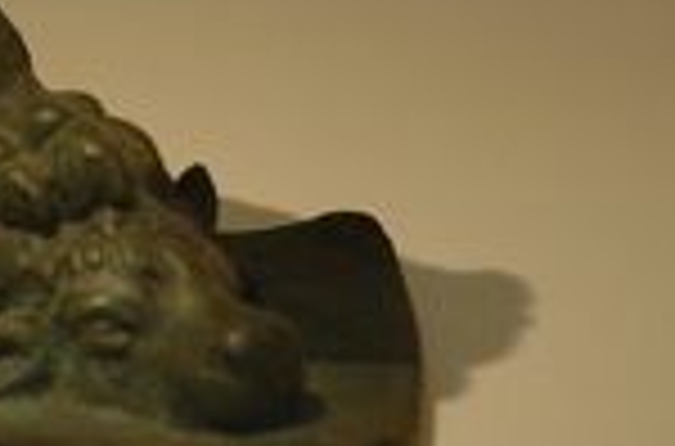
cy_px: -77
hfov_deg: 8.4
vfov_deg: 5.6
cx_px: -184
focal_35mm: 242
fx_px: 4532
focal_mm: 55
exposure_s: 1/80
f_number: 4.5
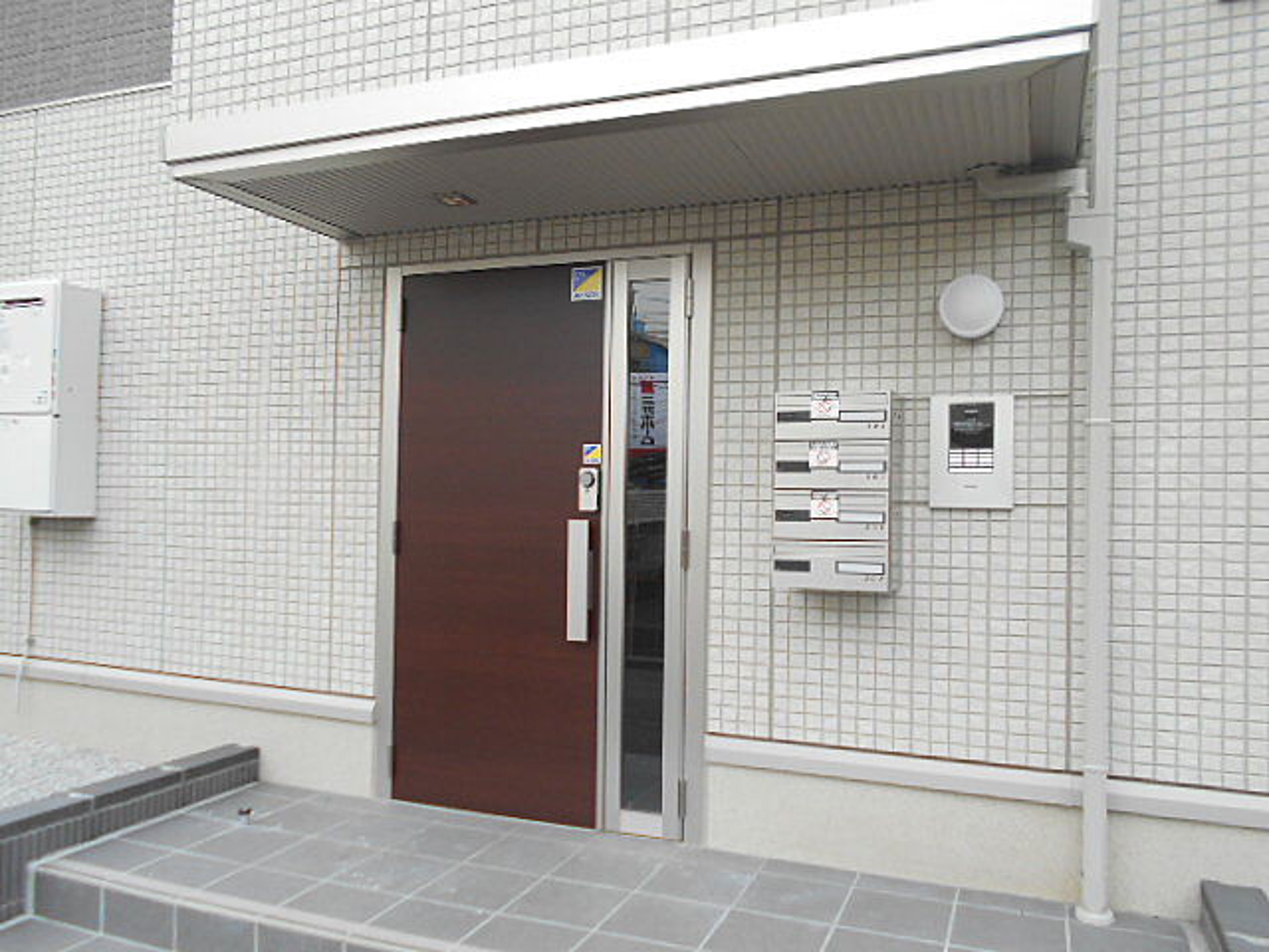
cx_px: 634
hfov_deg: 67.3
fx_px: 953
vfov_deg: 53.1
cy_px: 476
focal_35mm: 26
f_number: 3.2
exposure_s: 1/250
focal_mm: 4.6
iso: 140
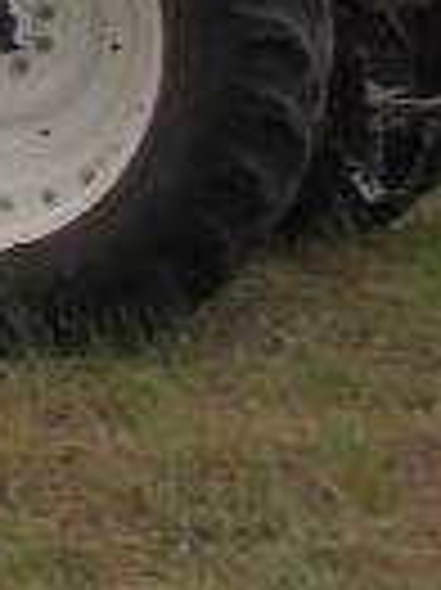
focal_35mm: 232
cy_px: -108
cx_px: -1210
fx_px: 3947
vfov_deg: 8.5
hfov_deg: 5.7
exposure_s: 1/320
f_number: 6.6
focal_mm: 6.7
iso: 100
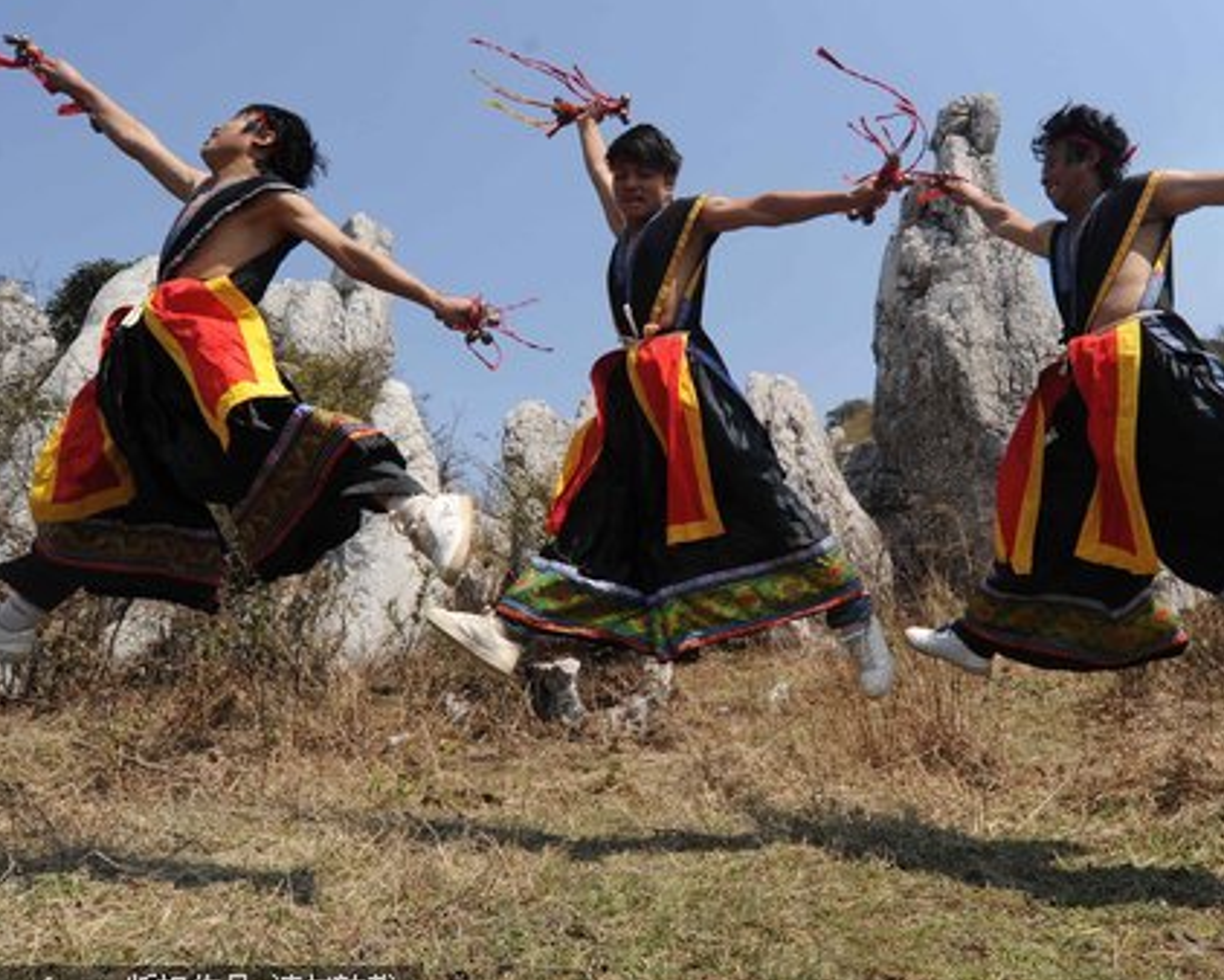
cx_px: 766
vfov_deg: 58.7
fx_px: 870
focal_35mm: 24
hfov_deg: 69.1
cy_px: 439
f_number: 8
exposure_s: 1/1000
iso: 400
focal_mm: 18
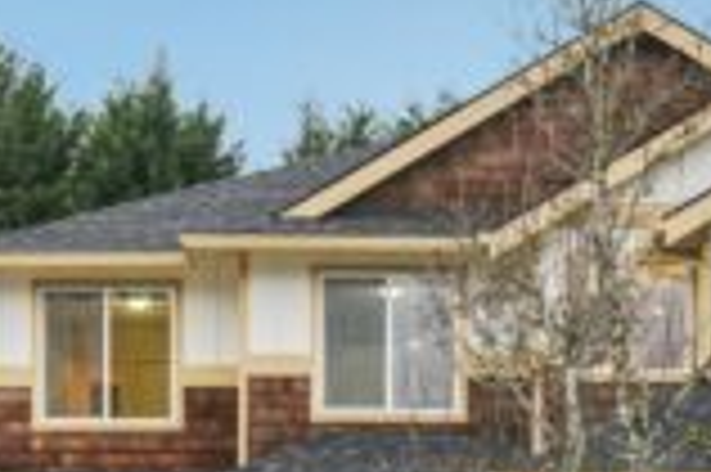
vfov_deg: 16.4
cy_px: 483
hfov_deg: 25.0
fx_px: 1598
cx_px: 432
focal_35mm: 81
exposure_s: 1/13
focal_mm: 32
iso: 400
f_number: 8
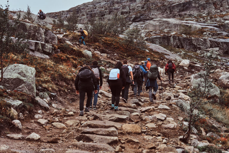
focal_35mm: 53
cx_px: 114
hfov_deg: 37.5
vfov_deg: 25.5
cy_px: 76
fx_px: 337
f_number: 8
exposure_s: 1/250
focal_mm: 35
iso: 400
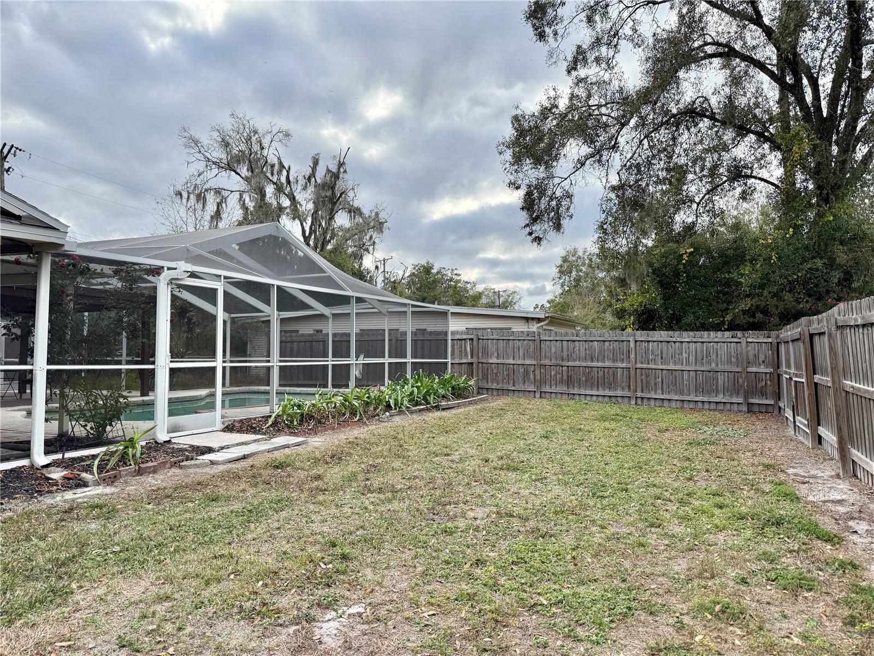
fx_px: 606
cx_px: 437
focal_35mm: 24
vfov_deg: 56.8
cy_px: 328
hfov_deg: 71.6
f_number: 1.78
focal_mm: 6.76
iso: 80
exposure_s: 1/1949
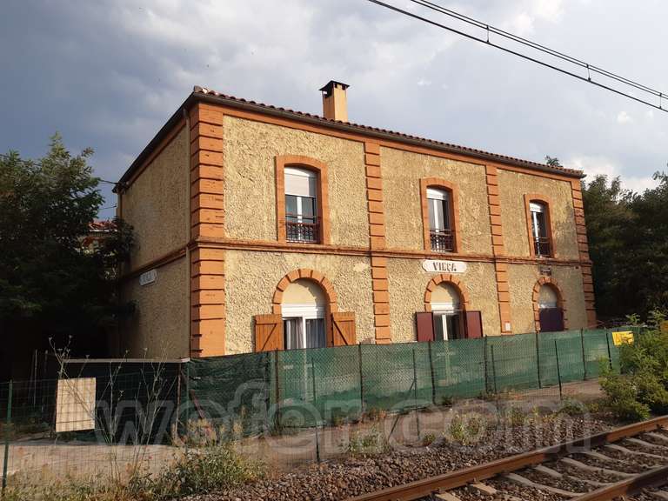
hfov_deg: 67.3
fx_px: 502
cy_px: 250
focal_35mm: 26
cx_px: 334
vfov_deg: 53.1
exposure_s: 1/1976
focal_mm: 3.92
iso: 40
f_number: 1.7
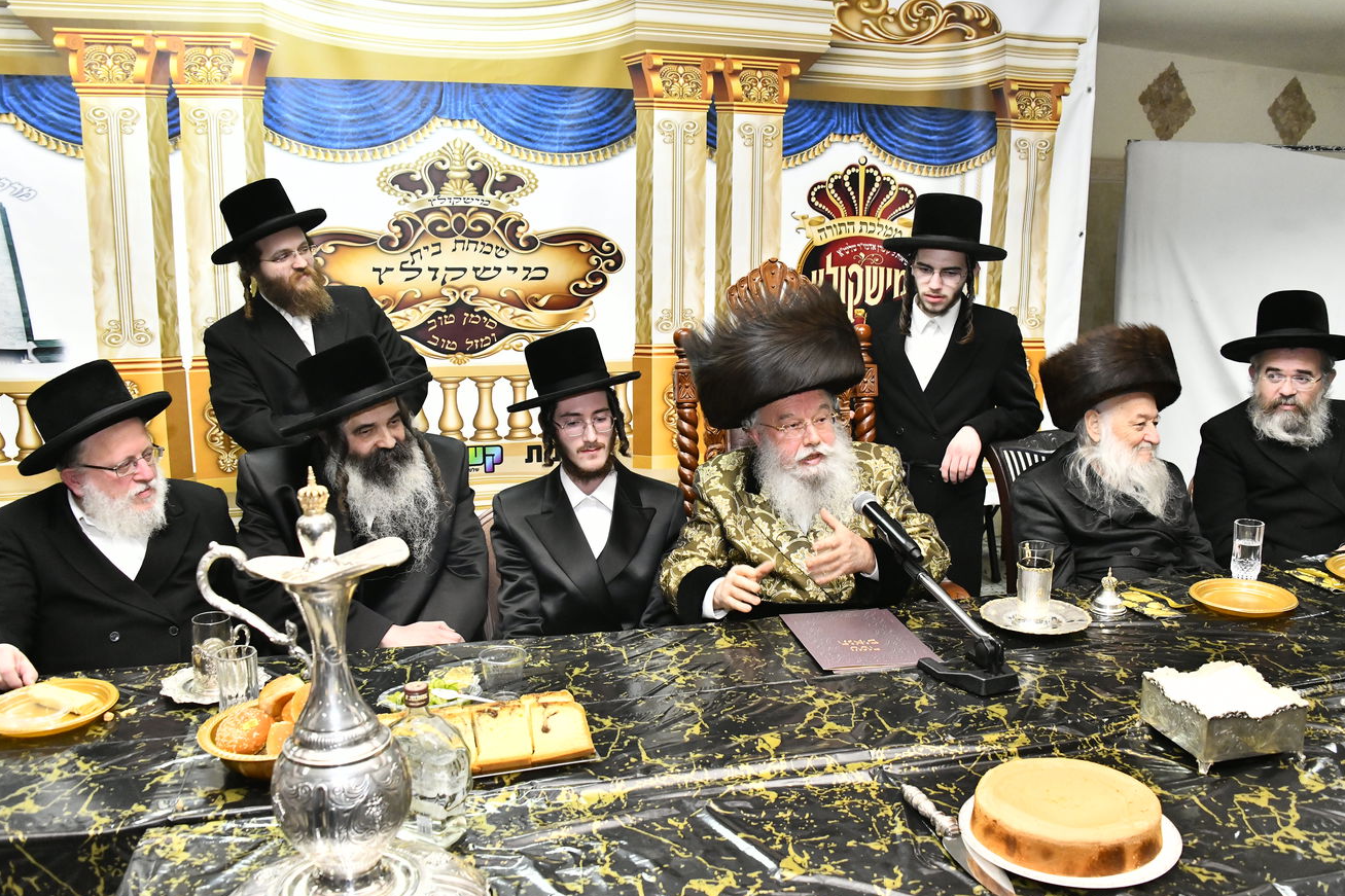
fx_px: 1121
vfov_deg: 43.6
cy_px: 444
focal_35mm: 30
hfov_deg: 61.9
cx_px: 700
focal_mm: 28
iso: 3200
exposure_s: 1/100
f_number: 5.6
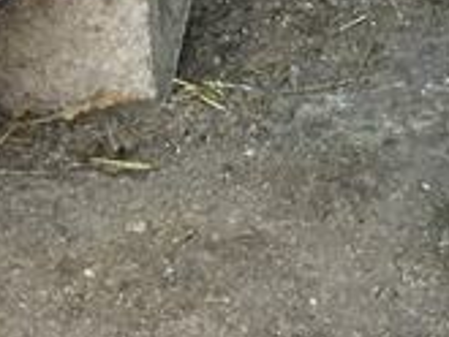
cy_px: -304
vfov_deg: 8.6
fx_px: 2129
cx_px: 124
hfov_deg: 12.0
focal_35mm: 164
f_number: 2.2
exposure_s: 1/30
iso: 125
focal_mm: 4.15
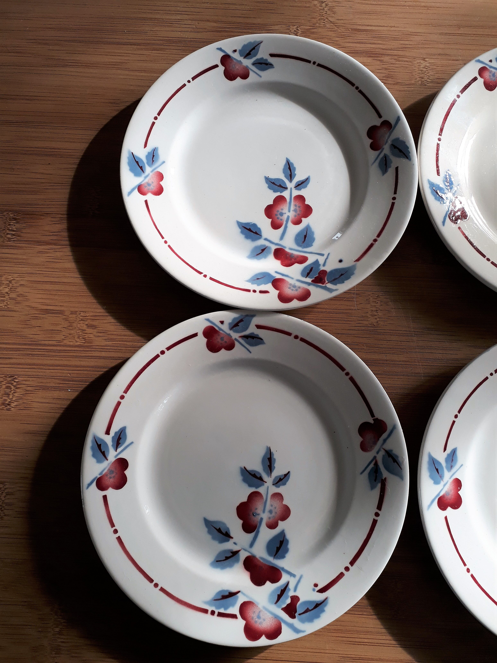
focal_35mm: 27
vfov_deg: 65.3
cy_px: 332
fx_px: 517
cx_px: 248
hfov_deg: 51.4
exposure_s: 1/100
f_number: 1.9
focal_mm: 3.6
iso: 40
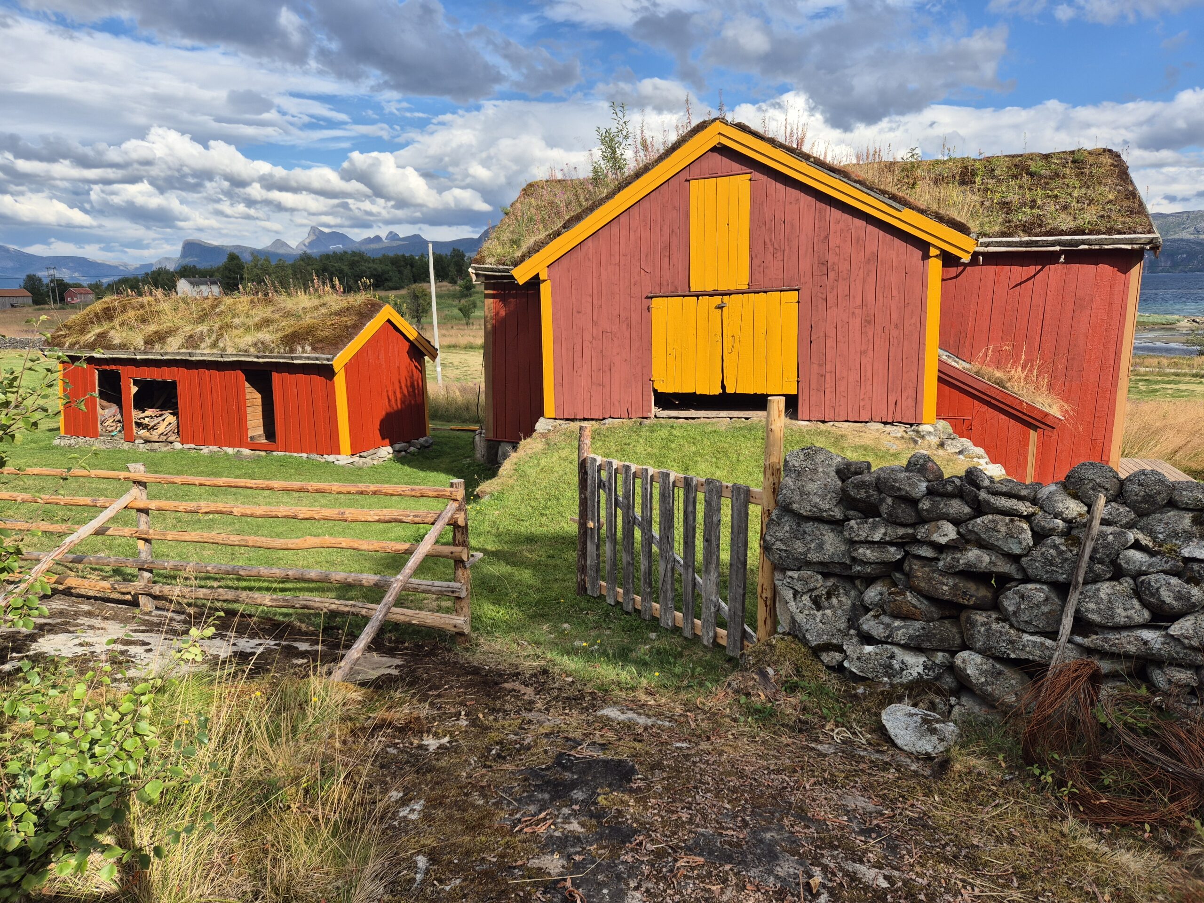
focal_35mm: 23
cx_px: 602
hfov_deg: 73.9
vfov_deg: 58.9
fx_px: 800
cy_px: 452
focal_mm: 5.4
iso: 25
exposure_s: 1/1528
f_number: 1.8
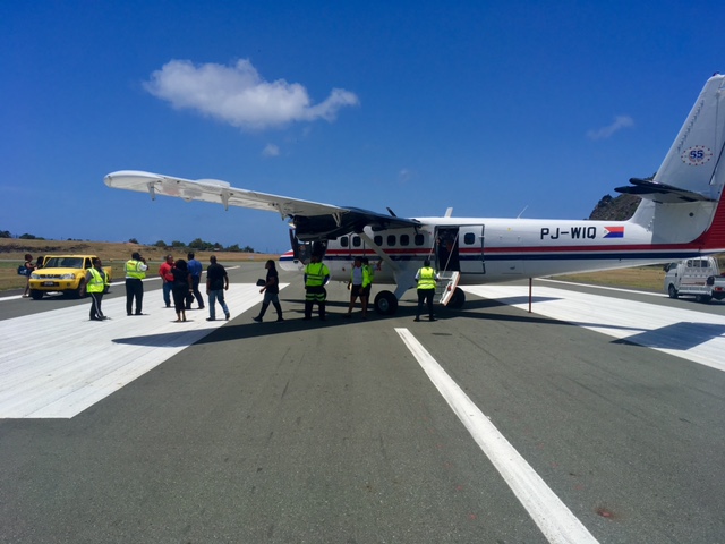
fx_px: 607
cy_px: 272
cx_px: 362
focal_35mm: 29
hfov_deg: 61.7
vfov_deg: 48.2
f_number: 2.2
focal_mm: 4.15
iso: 25
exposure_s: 1/3846
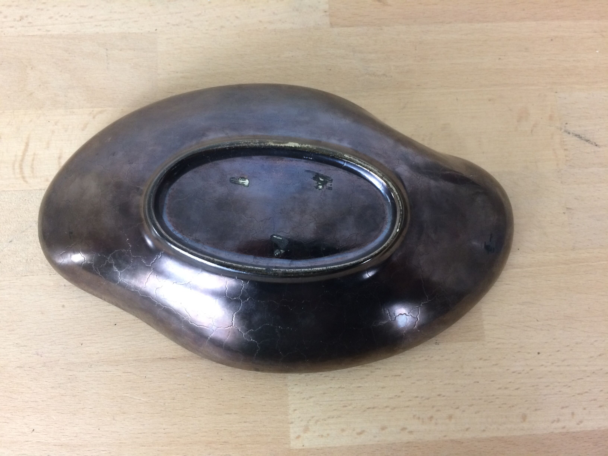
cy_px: 228
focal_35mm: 29
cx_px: 304
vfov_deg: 48.2
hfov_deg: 61.7
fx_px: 509
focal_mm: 4.15
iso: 80
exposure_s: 1/33
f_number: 2.2
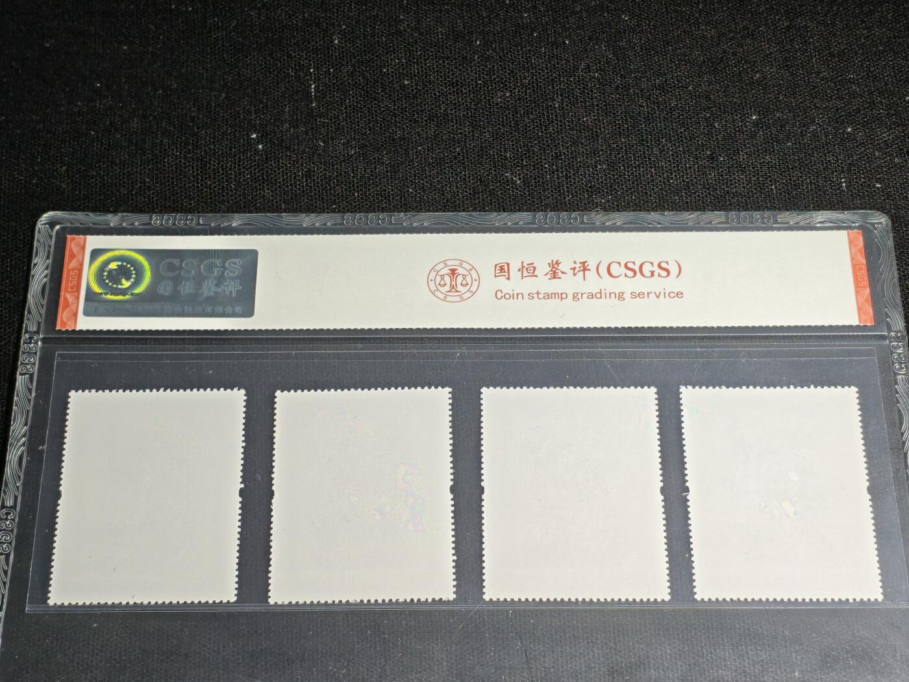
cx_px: 454
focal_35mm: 79
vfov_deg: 18.7
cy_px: 341
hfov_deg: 24.7
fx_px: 2075
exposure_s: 1/399
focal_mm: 4.94
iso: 50
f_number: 1.5
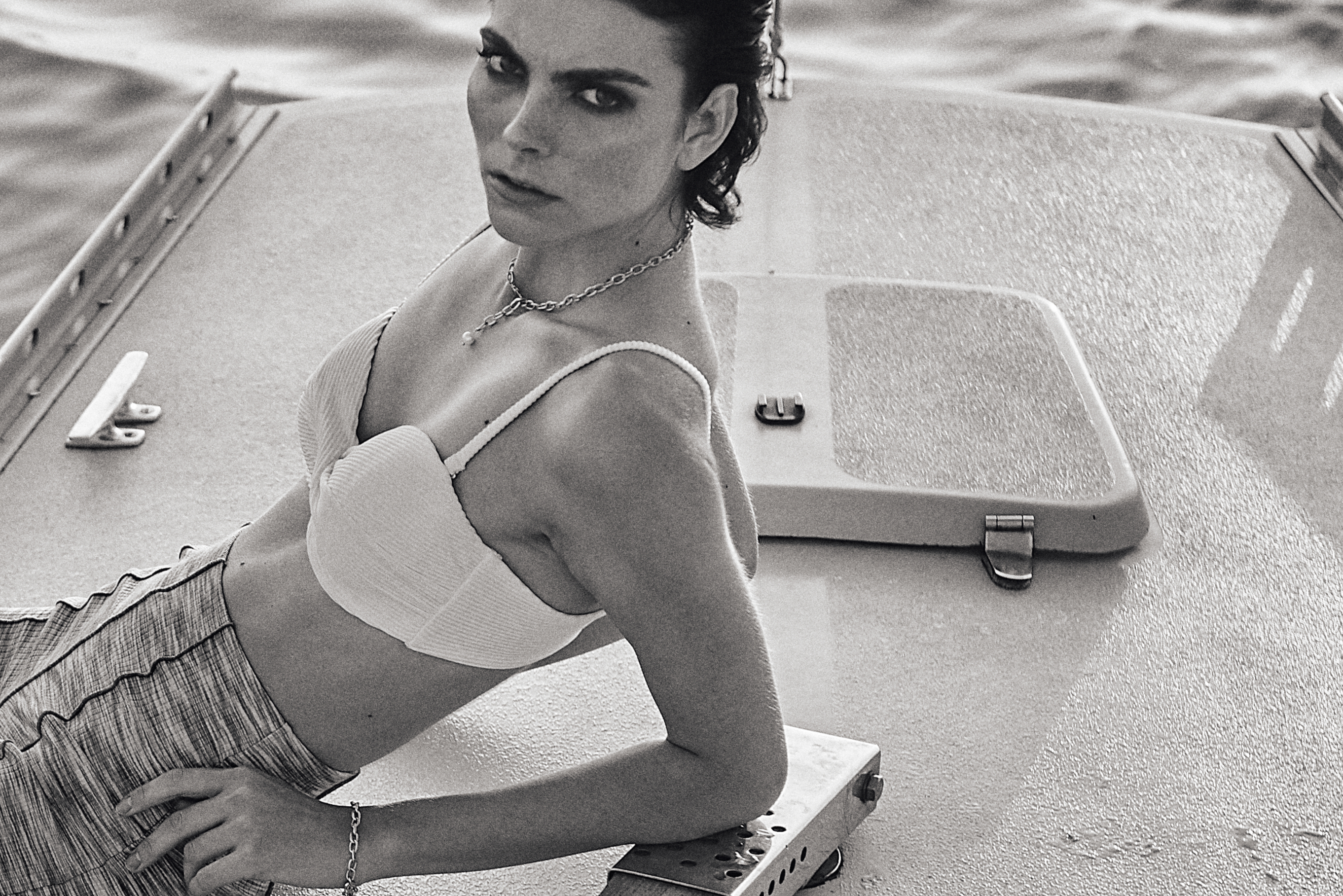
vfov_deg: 10.0
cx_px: 131
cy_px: 658
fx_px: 5112
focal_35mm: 137
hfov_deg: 14.8
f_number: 3.5
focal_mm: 62
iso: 320
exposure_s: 1/200
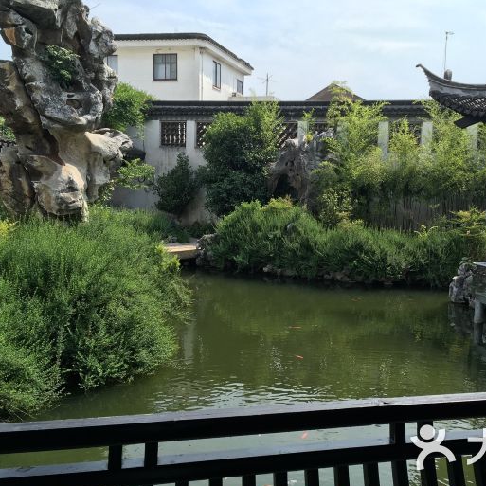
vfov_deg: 47.2
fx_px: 556
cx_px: 316
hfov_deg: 46.6
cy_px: 248
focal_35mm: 35
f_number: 2.2
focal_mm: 4.15
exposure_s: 1/974
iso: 25
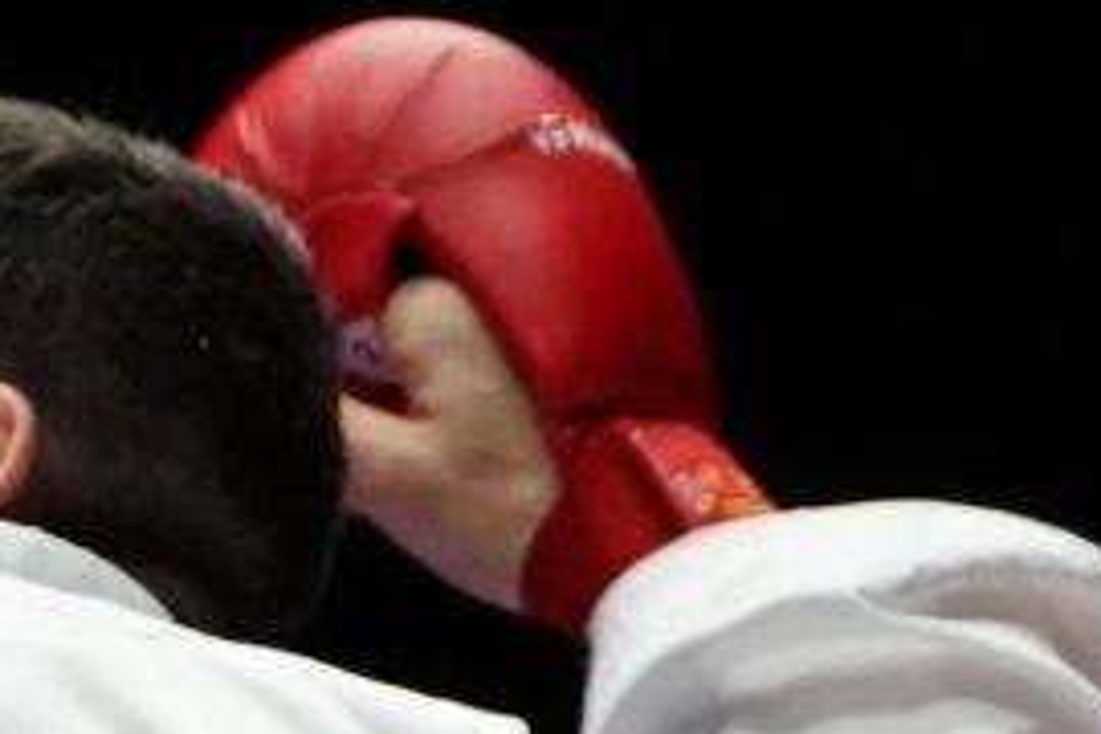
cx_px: -2218
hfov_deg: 1.7
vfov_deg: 1.1
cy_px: 714
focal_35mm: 1239
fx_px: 37890
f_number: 2.8
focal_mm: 124
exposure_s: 1/1000
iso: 3200
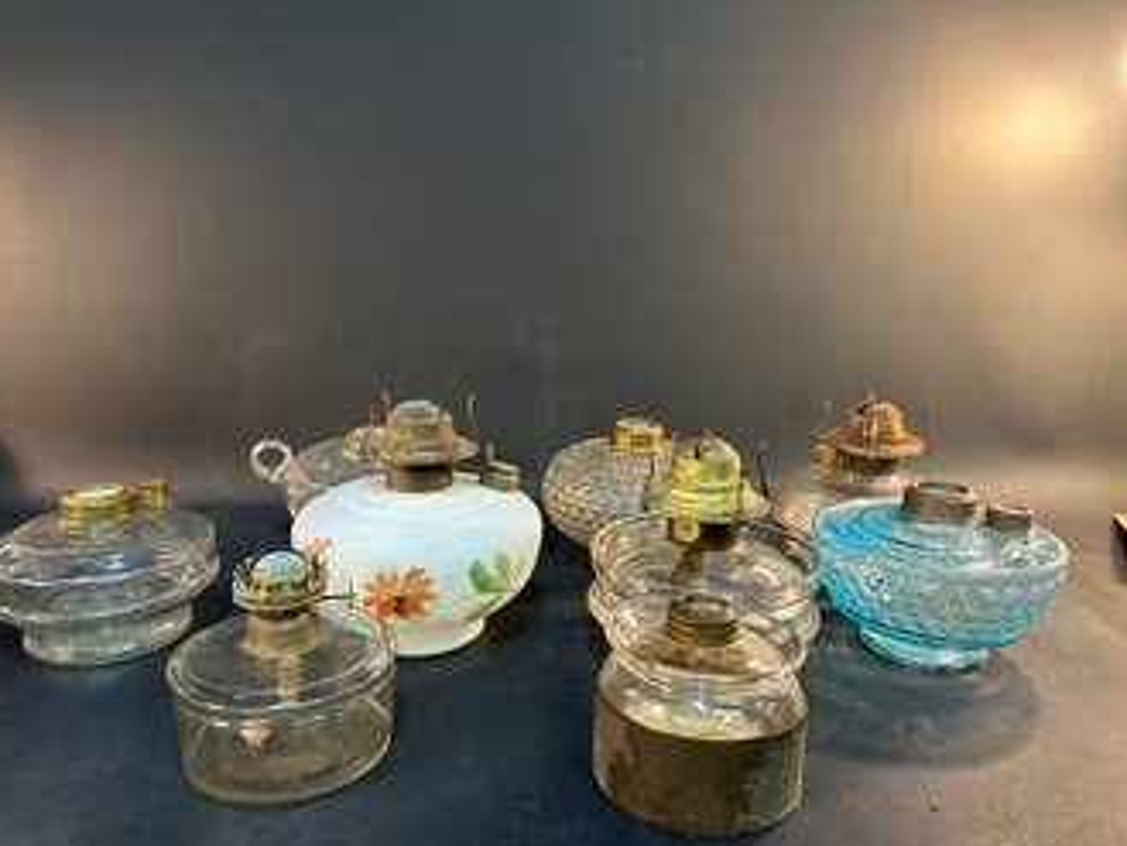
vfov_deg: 54.9
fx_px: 814
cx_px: 546
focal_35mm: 25
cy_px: 430
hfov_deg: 69.4
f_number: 1.78
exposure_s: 1/60
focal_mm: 6.86
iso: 400
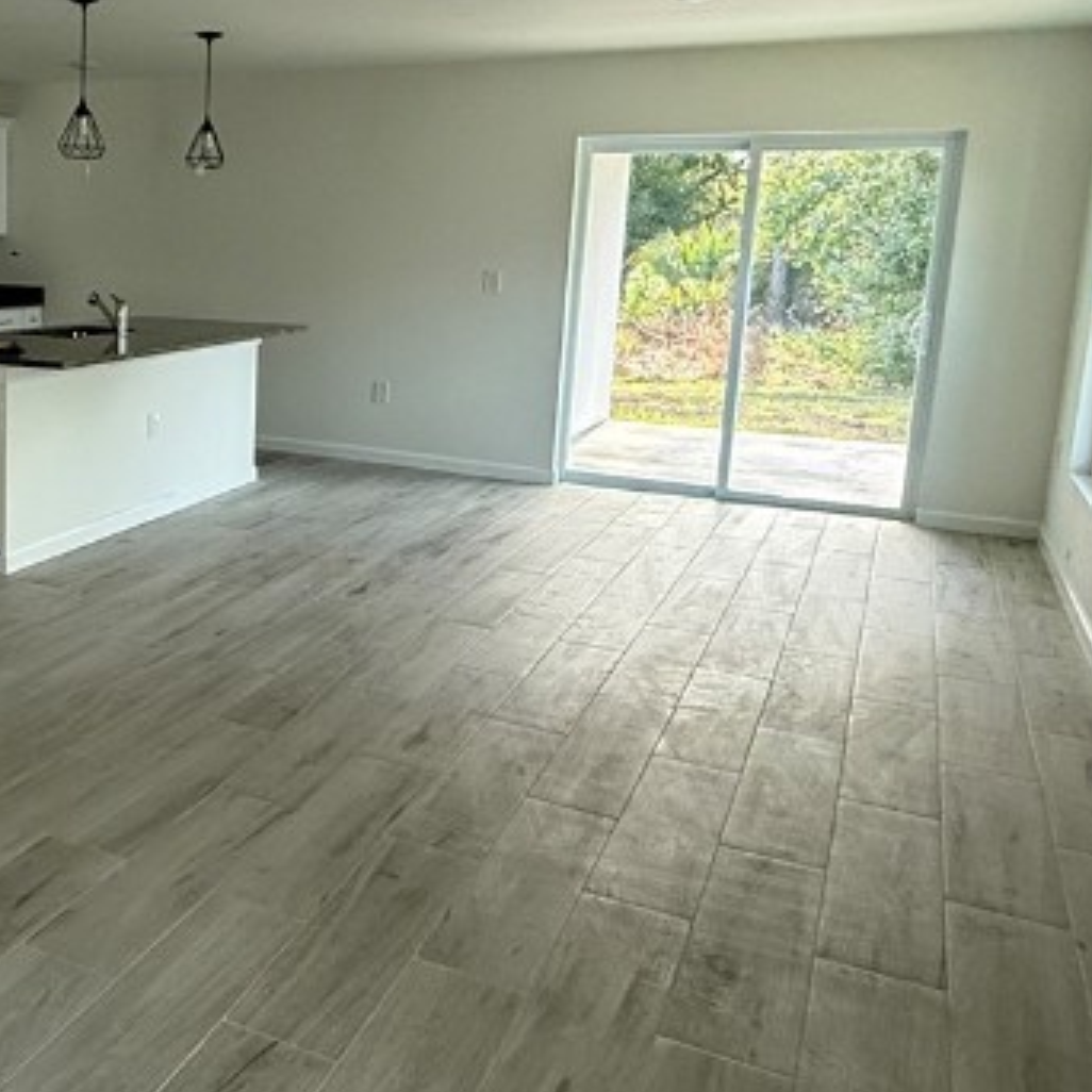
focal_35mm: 37
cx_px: 67
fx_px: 1321
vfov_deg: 44.7
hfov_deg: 40.7
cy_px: 428
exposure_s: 1/99
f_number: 2.2
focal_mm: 2.22
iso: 160
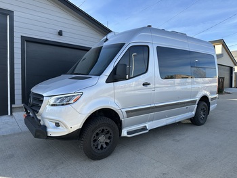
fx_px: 164
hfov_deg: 71.6
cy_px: 89
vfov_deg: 56.9
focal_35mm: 24
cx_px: 118
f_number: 1.78
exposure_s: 1/1541
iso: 80
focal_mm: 6.86
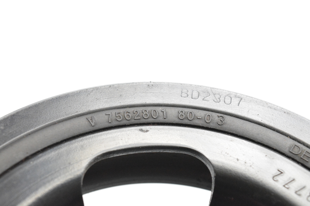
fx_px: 710
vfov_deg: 16.5
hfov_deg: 24.6
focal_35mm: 82
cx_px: 155
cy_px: 103
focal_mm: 55
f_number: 9
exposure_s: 1/320
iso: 6400
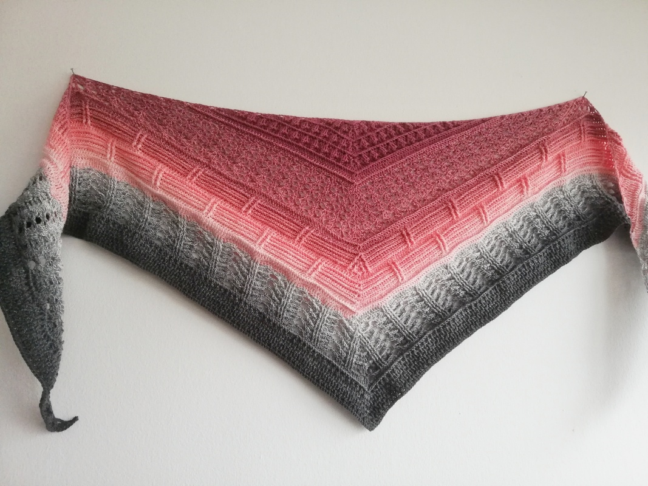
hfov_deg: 67.3
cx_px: 324
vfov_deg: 53.1
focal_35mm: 26
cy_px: 243
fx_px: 487
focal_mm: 3.81
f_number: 2.2
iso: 400
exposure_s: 1/33.3
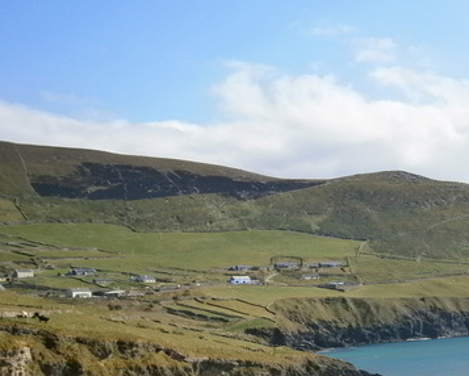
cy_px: 313
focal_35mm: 63
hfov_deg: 29.4
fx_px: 875
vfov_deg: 23.8
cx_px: 364
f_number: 8.7
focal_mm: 6.4
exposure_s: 1/160
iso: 80
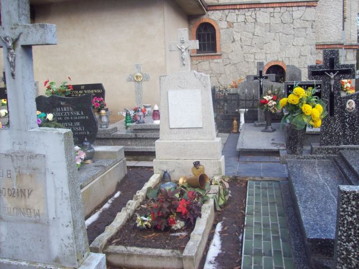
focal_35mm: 36
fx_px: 373
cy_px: 134
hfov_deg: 51.4
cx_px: 180
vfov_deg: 39.7
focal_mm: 6
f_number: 2.7
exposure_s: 1/80
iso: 80
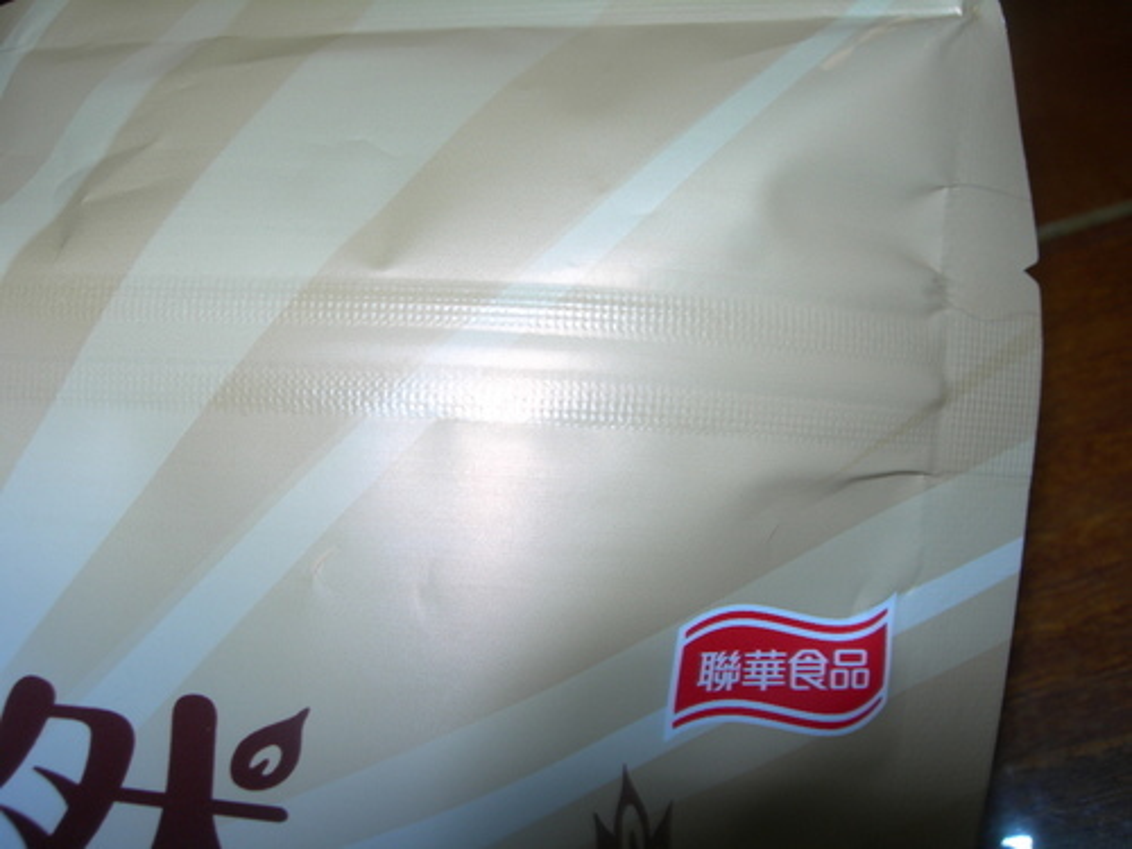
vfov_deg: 37.7
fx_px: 1243
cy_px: 424
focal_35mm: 38
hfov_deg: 49.0
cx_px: 566
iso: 50
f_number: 4.8
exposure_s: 1/60.1
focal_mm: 7.8
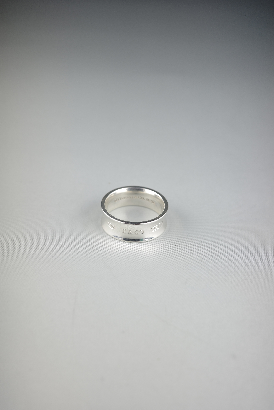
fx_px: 457
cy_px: 205
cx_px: 137
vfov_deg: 48.5
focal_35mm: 40
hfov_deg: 33.4
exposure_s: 1/50
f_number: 4.5
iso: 100
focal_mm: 26
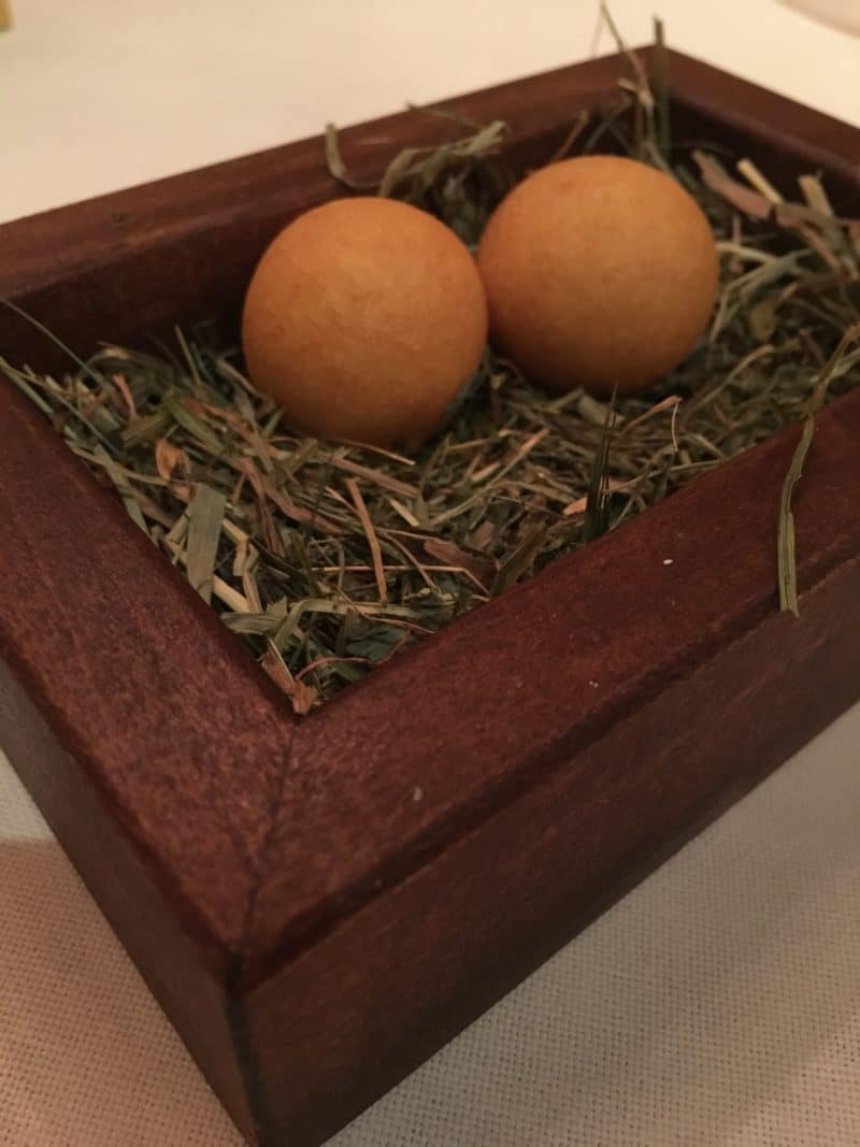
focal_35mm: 29
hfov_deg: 48.2
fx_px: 961
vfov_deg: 61.7
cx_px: 430
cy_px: 574
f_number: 2.2
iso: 400
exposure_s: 1/17
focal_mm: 4.15
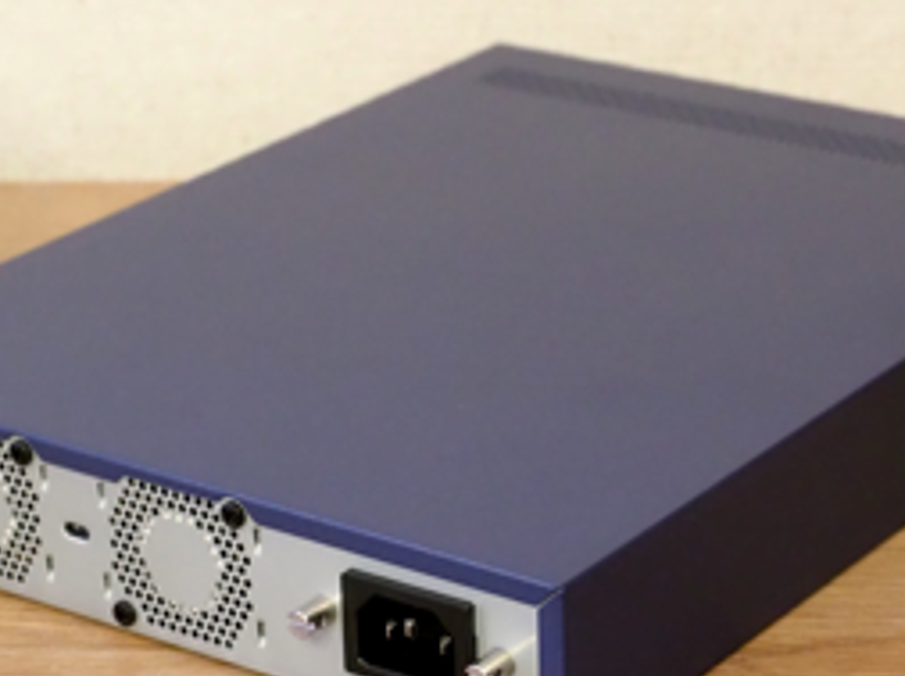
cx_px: 490
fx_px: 3472
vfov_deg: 11.1
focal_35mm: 133
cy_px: 338
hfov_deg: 14.8
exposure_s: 1/100
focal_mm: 40
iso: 5000
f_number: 5.6
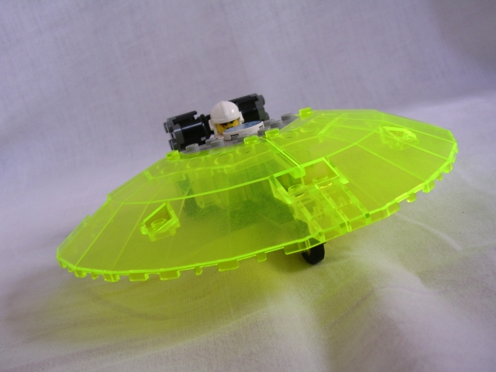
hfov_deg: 49.0
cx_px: 248
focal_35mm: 38
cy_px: 186
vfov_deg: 37.7
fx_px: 544
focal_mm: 5.8
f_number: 2.8
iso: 100
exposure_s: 1/43.5
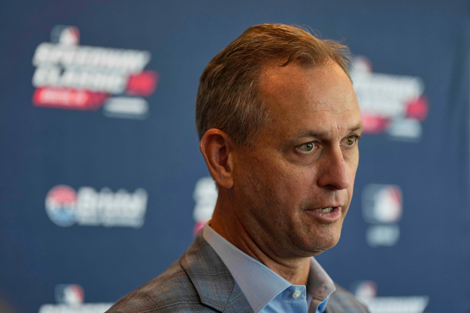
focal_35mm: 155
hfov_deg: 13.2
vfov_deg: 8.9
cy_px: 156
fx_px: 2023
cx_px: 235
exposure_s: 1/320
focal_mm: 155
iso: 800
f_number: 2.8
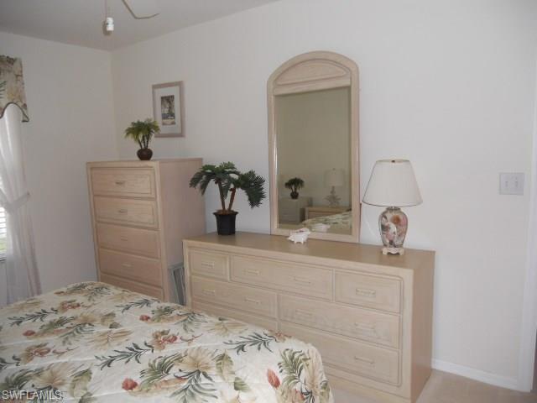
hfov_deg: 65.3
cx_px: 268
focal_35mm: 27
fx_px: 419
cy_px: 202
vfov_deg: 51.4
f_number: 3.2
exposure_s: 1/25
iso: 200
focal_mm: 4.9
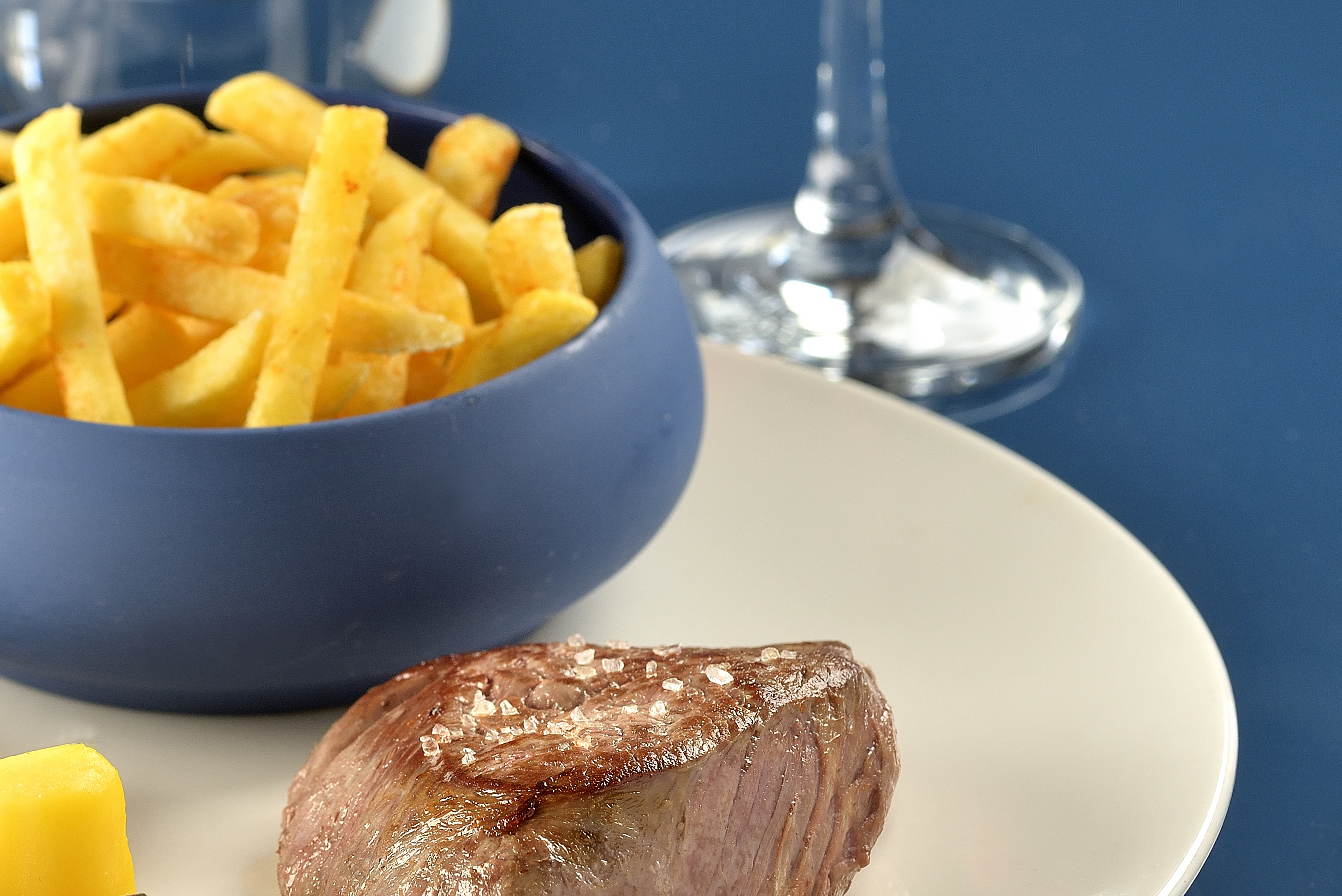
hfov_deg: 9.4
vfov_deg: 6.3
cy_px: 402
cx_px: 155
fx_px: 8092
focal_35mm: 217
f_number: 9.5
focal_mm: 105
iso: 400
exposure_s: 1/125
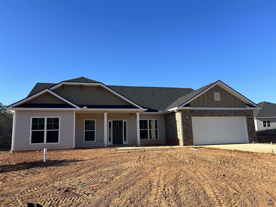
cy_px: 104
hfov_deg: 67.3
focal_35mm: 26
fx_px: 207
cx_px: 138
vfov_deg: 53.1
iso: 50
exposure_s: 1/2513
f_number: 1.5
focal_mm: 5.7
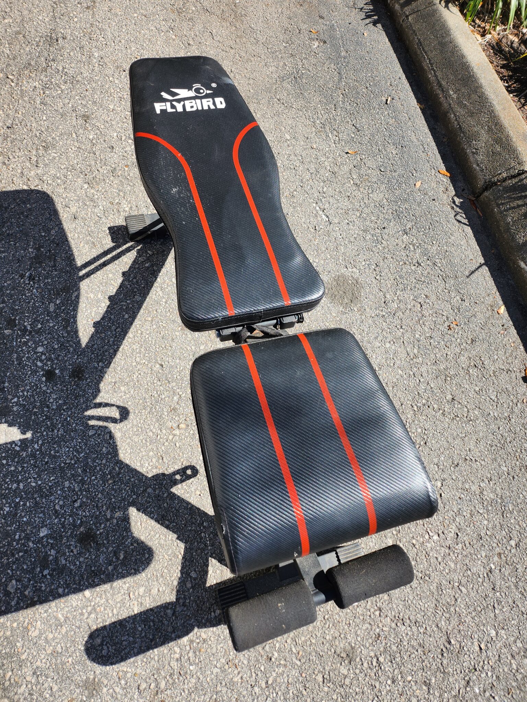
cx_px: 264
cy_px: 351
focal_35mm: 24
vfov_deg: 71.6
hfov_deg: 56.8
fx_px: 487
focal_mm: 5
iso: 50
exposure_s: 1/1497
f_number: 1.8
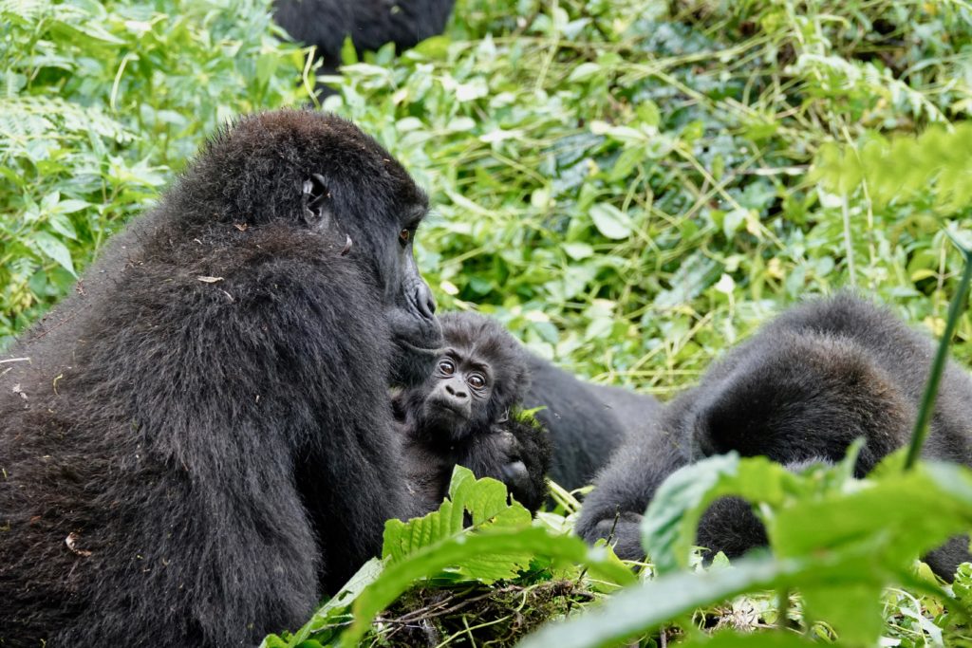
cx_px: 486
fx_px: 3429
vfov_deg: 10.8
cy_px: 324
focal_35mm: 127
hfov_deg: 16.1
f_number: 4
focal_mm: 46.41
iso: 800
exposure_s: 1/160
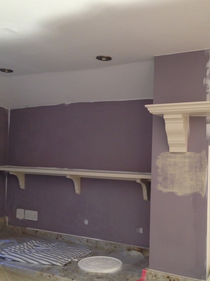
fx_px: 340
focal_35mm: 42
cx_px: 126
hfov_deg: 34.2
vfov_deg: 44.8
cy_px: 151
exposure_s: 1/20
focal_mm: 4.12
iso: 160
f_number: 2.4
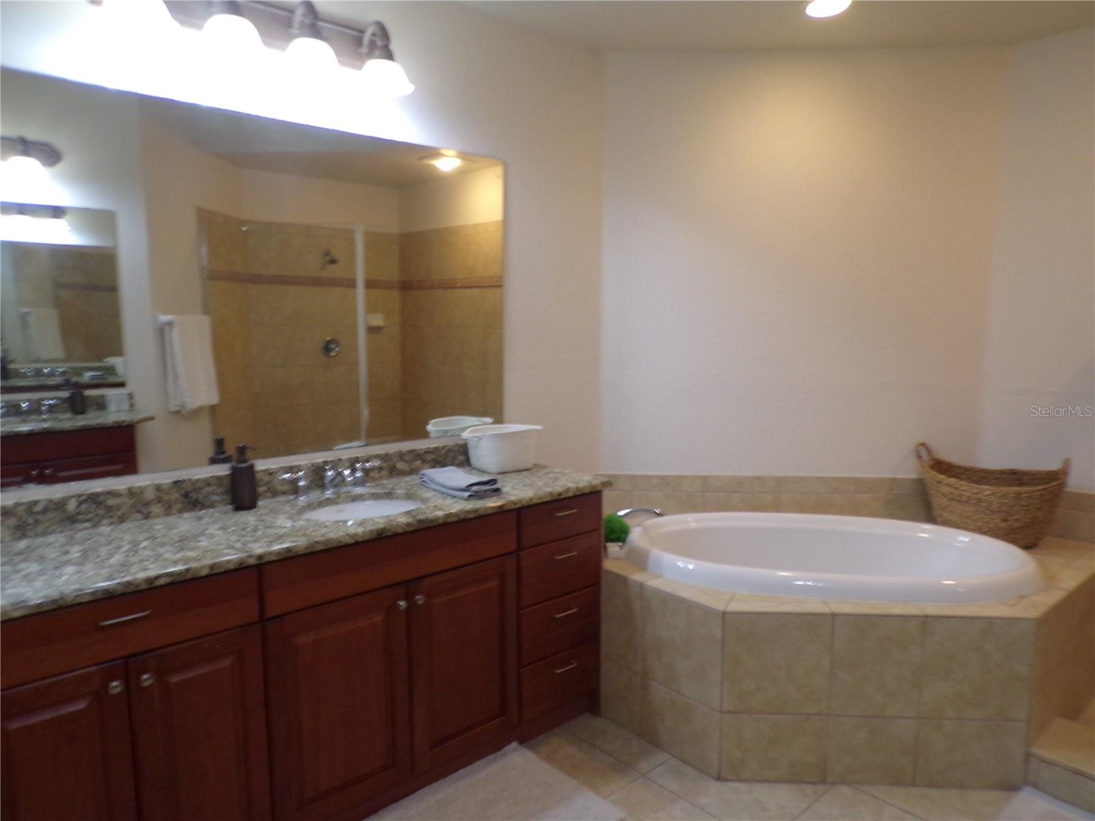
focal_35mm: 24
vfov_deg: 56.8
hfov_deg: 71.6
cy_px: 410
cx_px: 548
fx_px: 759
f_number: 3
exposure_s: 1/17
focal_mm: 4.3
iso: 223
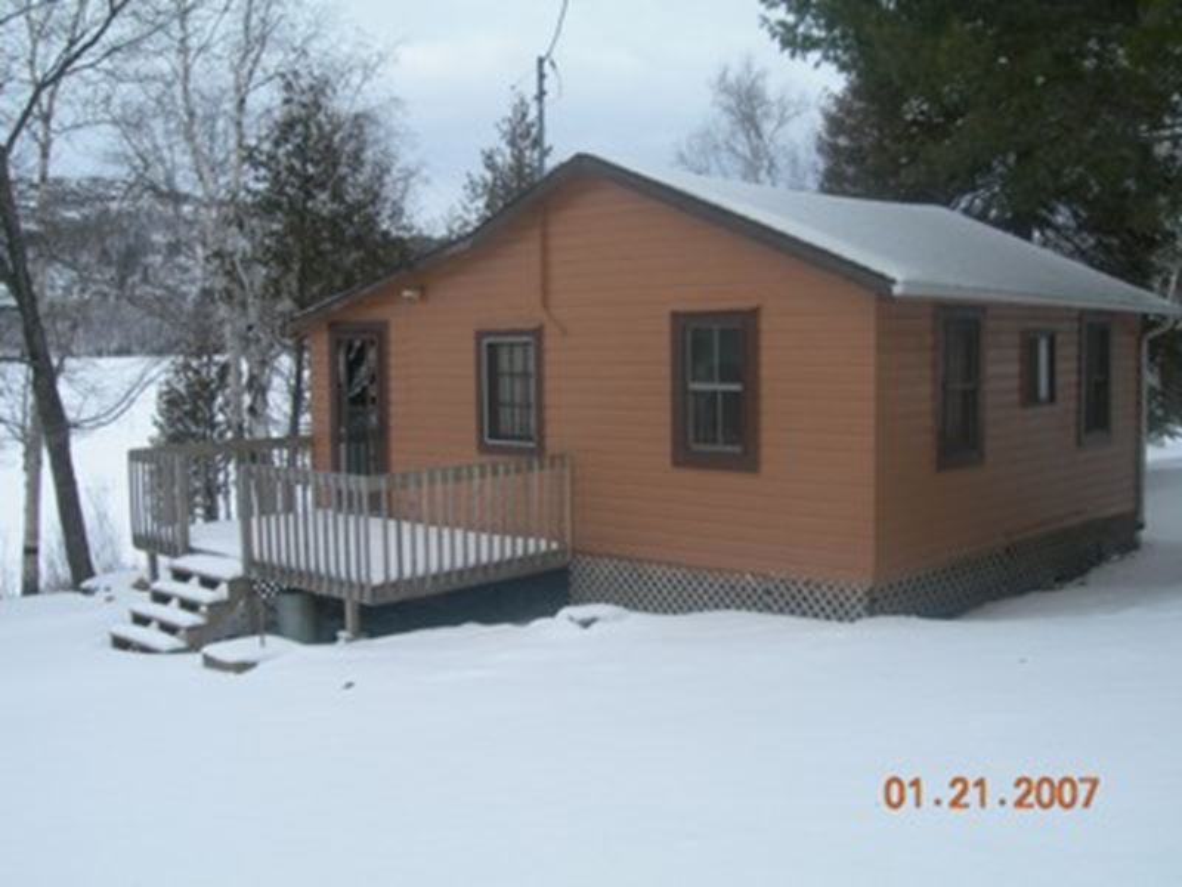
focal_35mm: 38
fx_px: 1298
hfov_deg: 49.0
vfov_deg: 37.7
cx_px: 591
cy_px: 444
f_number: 4.8
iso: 50
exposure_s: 1/320
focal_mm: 7.8
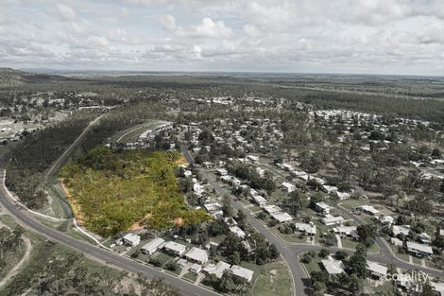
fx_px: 296
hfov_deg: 73.8
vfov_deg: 53.1
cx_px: 222
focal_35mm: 24
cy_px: 148
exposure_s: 1/320
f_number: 4.5
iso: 100
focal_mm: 8.8
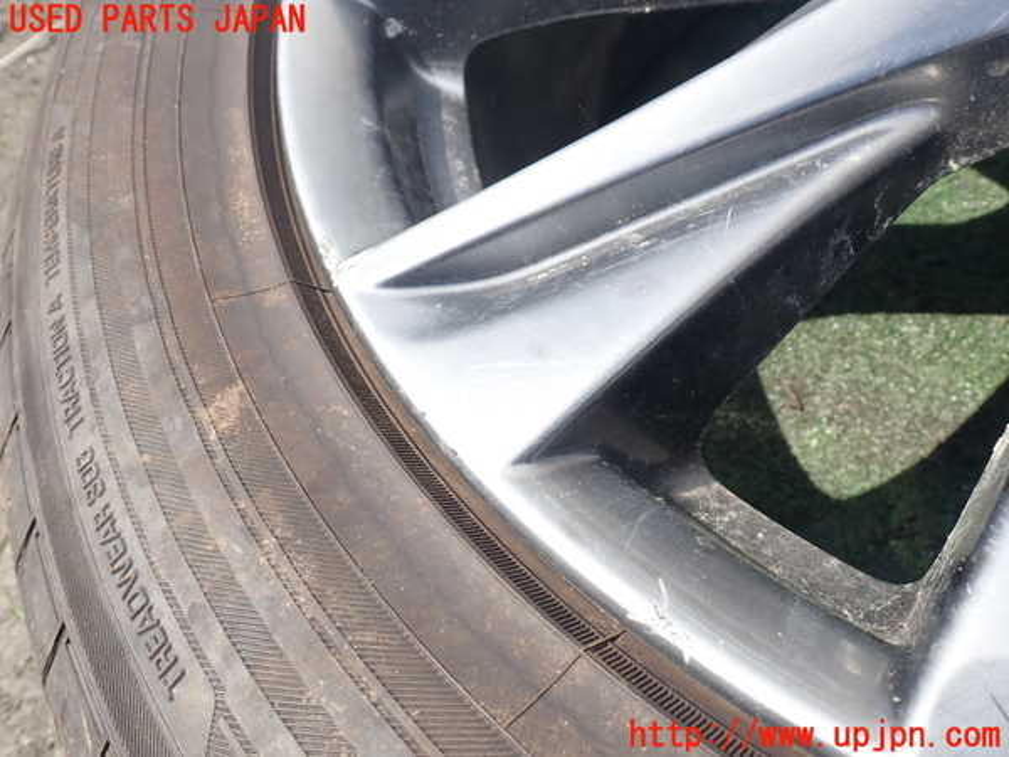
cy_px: 378
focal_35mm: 30
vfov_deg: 46.8
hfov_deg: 60.0
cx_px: 504
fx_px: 874
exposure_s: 1/500
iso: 100
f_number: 3.2
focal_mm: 5.4
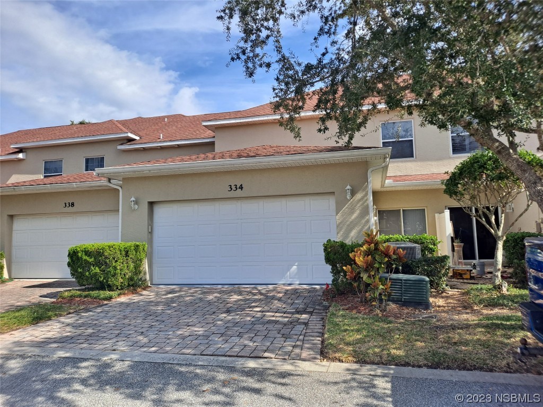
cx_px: 272
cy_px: 204
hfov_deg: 69.4
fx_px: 392
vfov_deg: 54.9
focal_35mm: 25
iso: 32
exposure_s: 1/1048
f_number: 2
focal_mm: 4.6
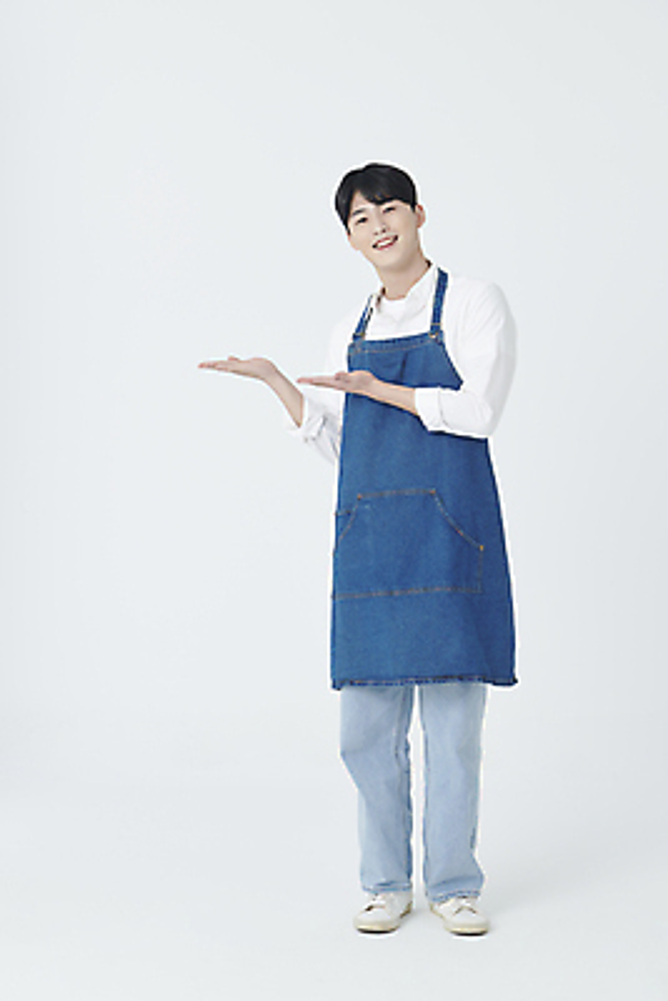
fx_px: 1946
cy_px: 500
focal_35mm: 70
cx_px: 334
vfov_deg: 28.8
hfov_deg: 19.5
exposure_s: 1/125
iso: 100
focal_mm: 70
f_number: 11
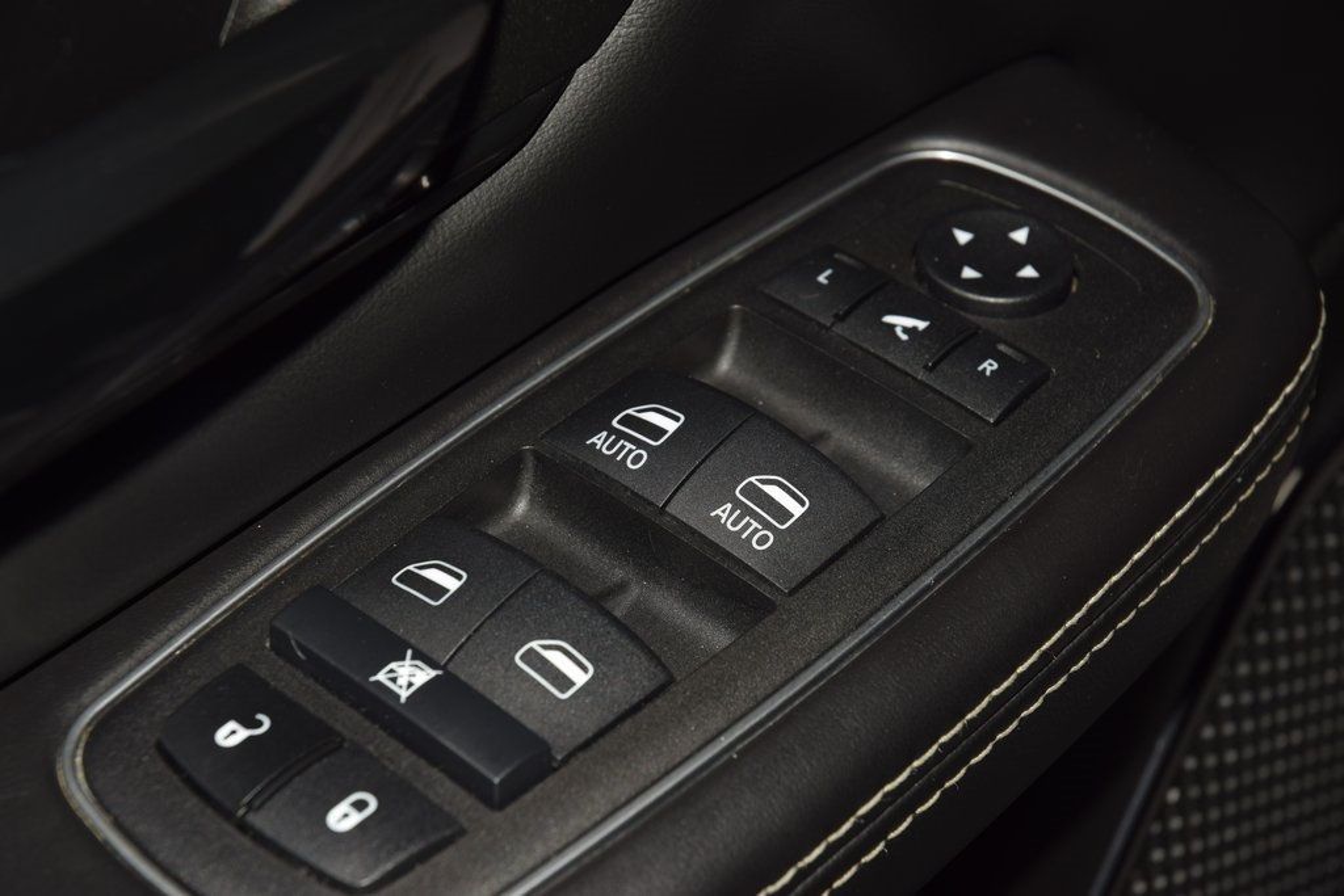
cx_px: 672
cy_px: 448
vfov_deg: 13.0
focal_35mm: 105
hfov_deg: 19.5
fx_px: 3920
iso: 100
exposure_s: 1/125
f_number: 8
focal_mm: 70
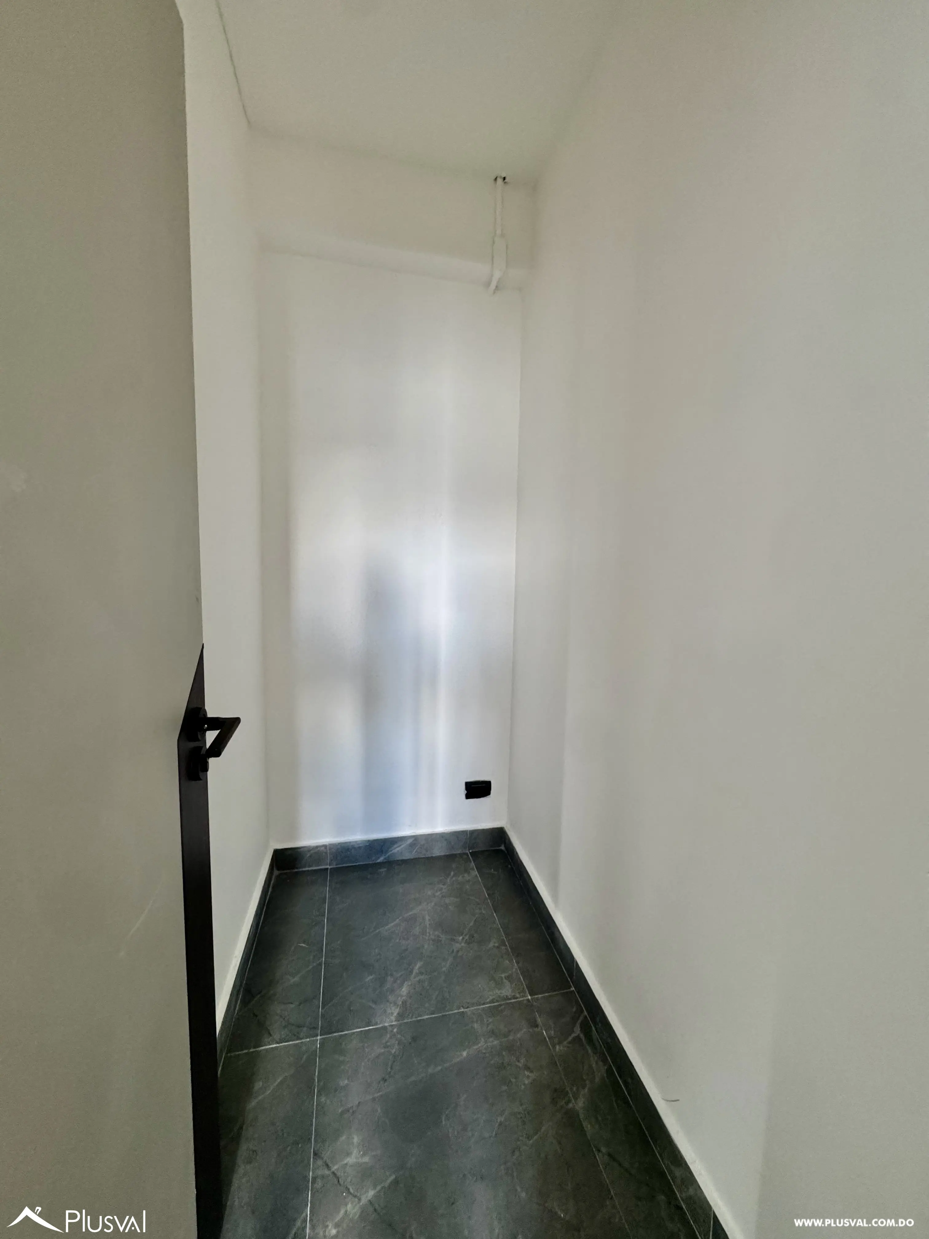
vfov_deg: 102.1
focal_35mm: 14
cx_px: 464
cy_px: 620
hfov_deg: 85.7
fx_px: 501
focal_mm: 2.22
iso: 320
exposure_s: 1/99
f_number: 2.2
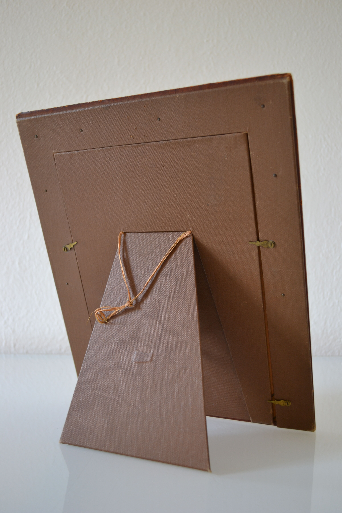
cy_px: 256
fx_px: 513
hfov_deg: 36.9
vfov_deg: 53.1
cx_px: 171
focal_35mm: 36
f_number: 4
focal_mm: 24
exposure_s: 1/30
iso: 400
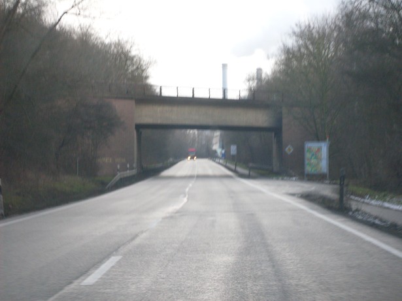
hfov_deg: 17.3
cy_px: 150
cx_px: 201
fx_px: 1324
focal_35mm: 114
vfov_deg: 13.0
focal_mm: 18.9
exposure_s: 1/60
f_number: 5.2
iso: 100
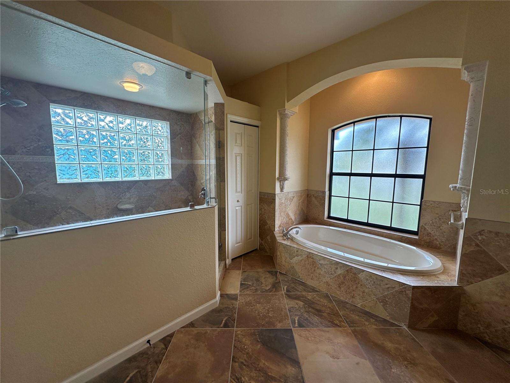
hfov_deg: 102.1
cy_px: 192
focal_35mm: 14
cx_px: 255
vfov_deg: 85.7
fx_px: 206
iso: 100
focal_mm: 2.22
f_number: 2.2
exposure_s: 1/120
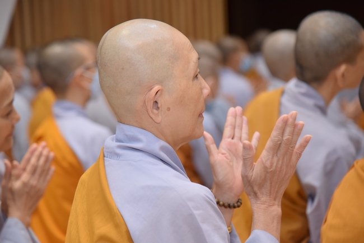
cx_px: 182
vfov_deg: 11.4
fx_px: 1214
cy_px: 122
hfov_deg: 17.1
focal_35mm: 120
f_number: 4
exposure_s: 1/160
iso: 1000
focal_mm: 120
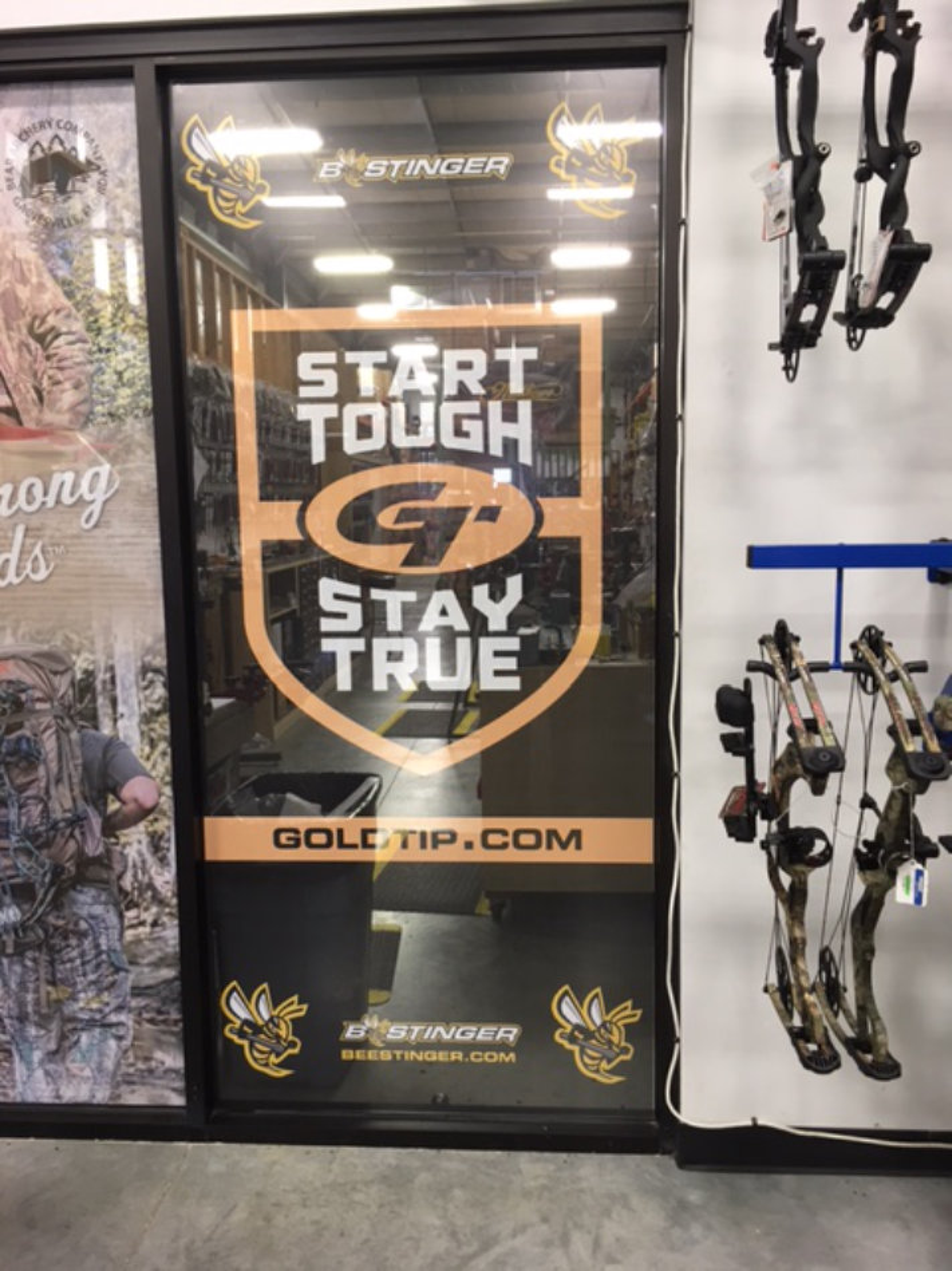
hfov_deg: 48.2
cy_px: 636
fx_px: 1064
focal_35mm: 29
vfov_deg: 61.7
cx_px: 476
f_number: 2.2
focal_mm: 4.15
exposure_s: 1/30
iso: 80
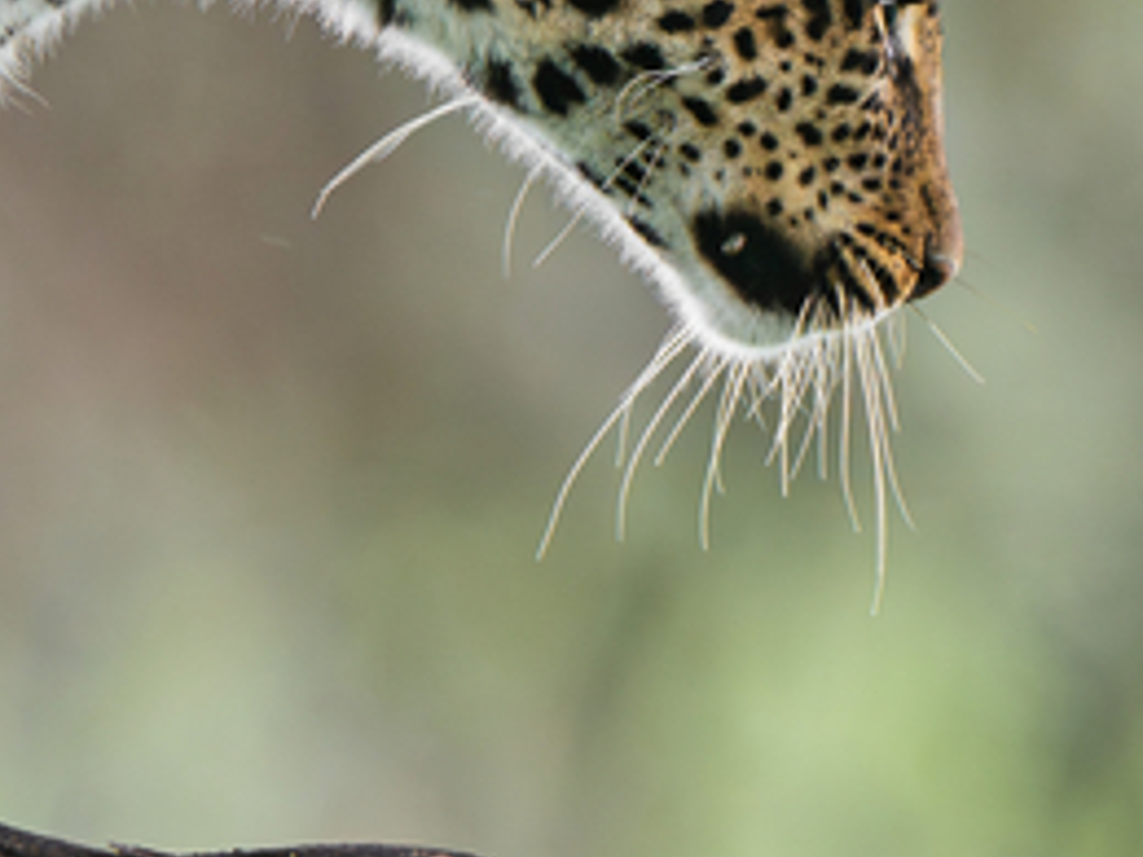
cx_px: -888
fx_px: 83671
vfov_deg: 0.6
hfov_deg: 0.8
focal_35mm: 2534
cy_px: -154
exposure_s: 1/320
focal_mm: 600
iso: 800
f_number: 5.6
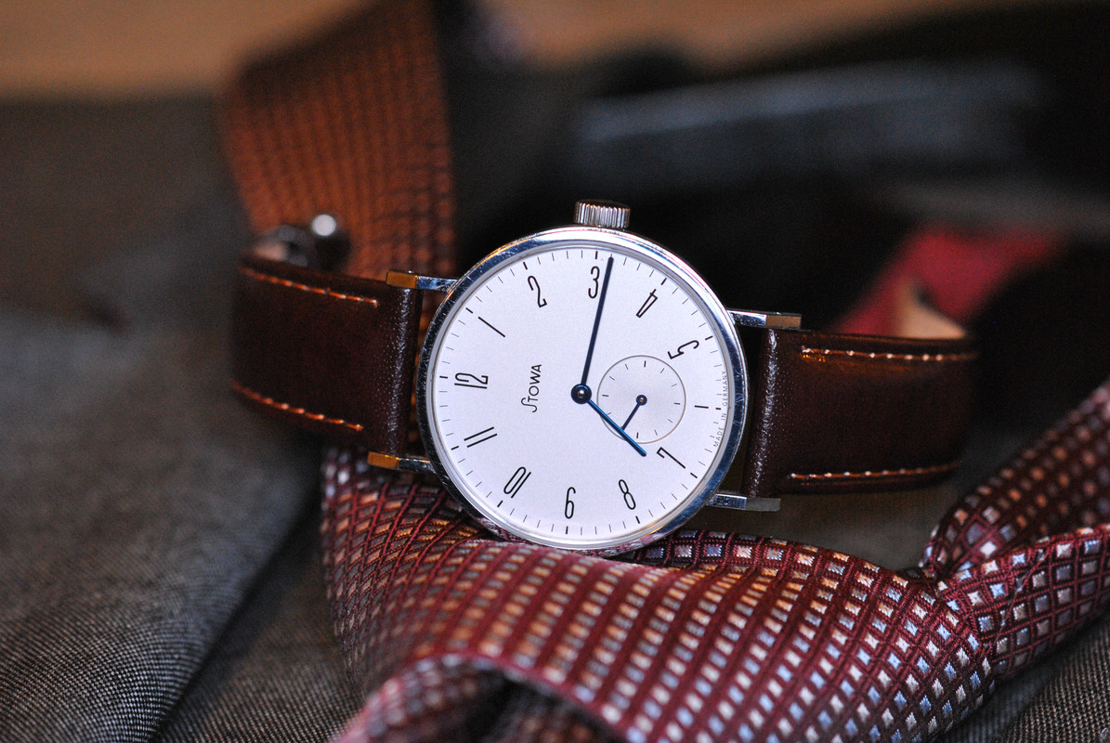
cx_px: 555
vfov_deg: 10.8
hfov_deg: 16.1
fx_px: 3936
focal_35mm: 128
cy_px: 372
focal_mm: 85
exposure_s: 1/30
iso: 800
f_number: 5.6
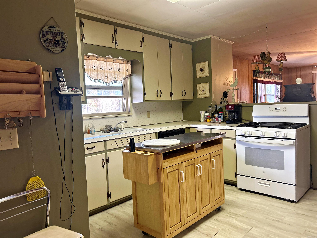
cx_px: 158
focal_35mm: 26
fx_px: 238
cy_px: 119
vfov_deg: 53.1
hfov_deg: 67.3
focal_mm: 5.7
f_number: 1.5
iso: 250
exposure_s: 1/60
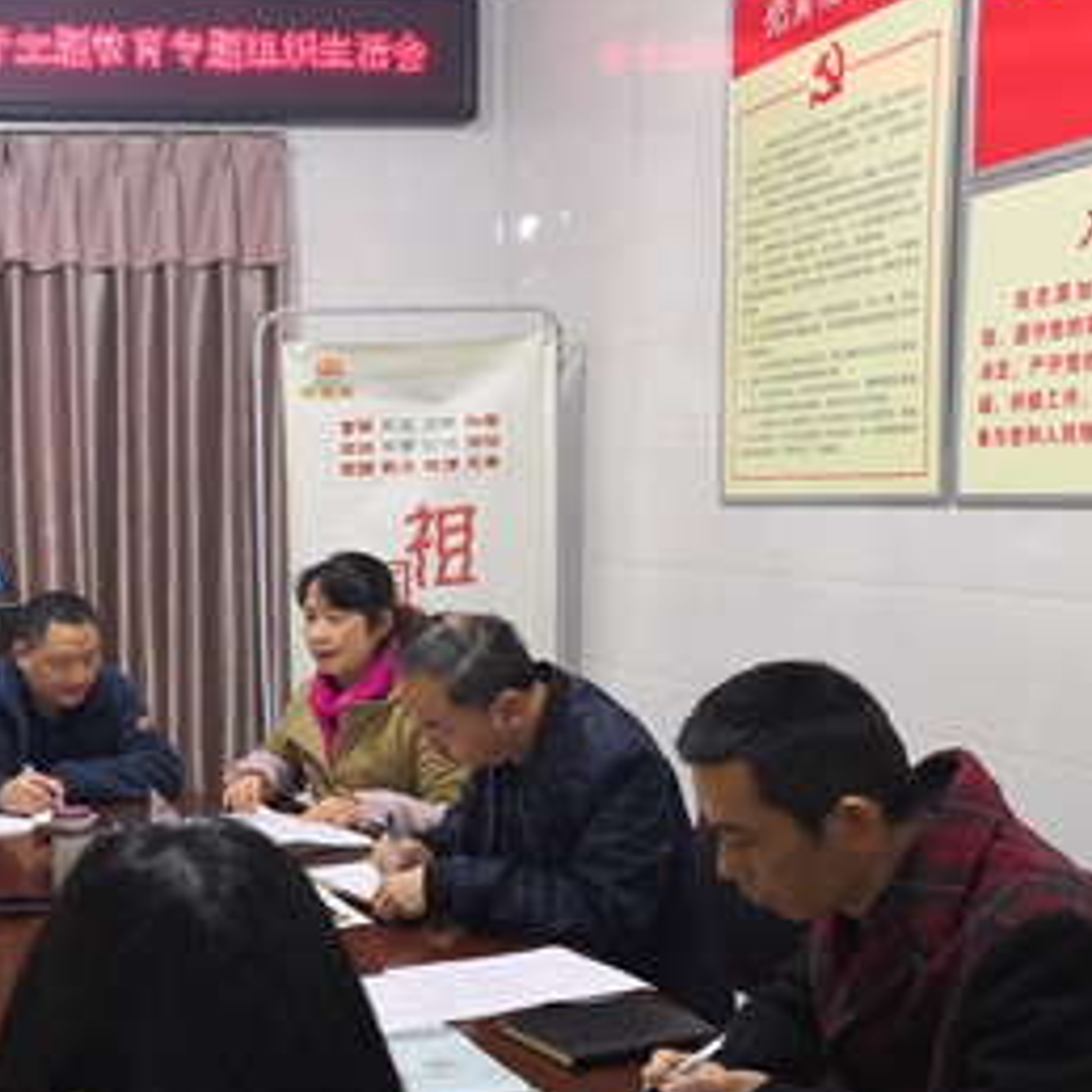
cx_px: 93
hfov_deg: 34.6
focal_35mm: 46
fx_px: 1642
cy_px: 664
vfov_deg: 36.6
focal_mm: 3.95
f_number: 1.8
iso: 320
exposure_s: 1/50
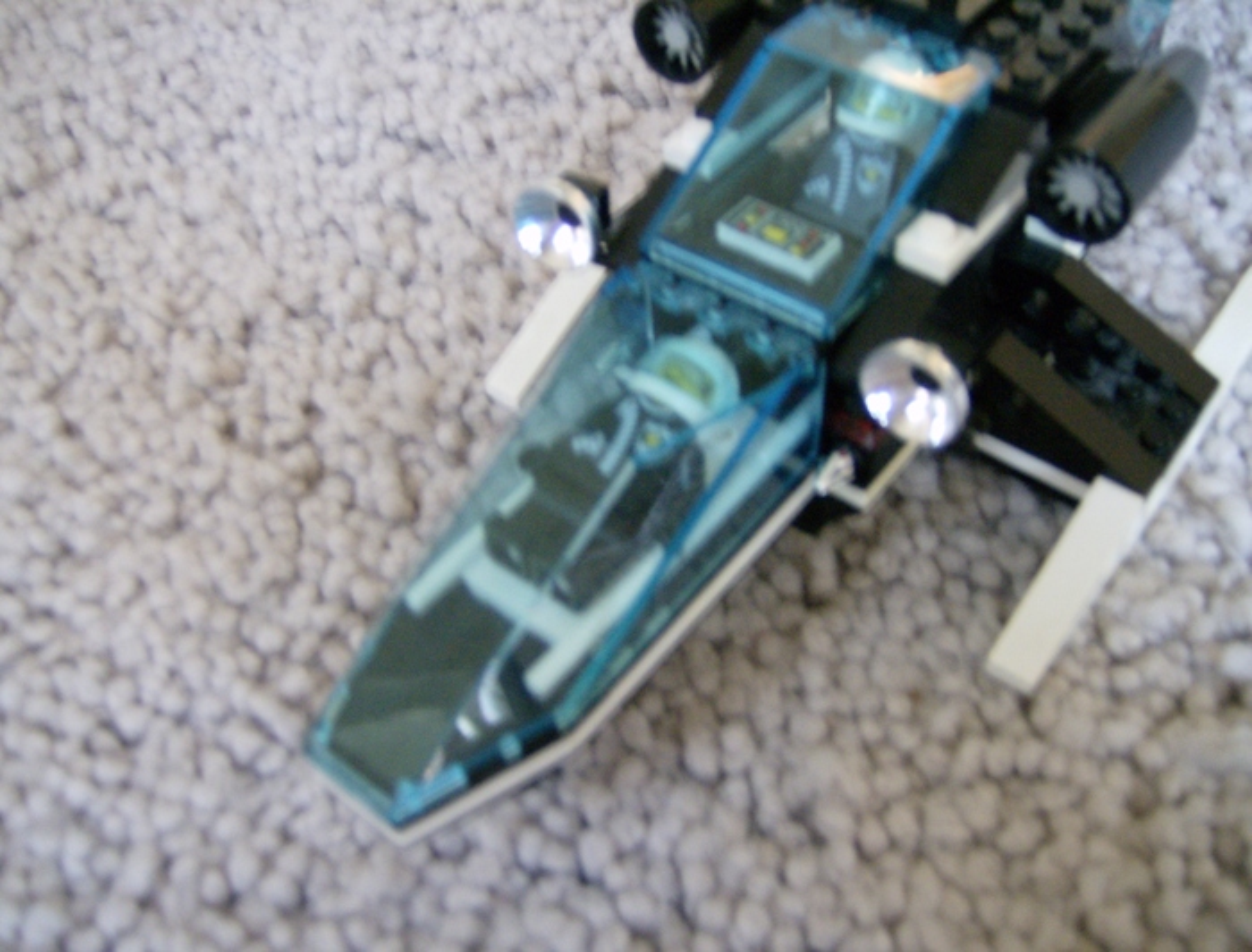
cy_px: 476
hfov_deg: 51.1
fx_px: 1308
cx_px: 626
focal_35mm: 36
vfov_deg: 40.0
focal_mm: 6
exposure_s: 1/5.76
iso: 200
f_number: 2.8
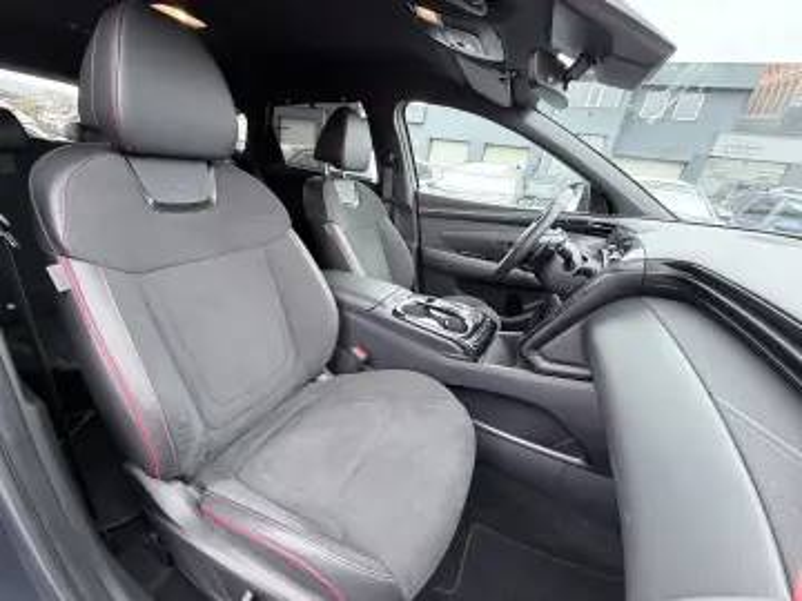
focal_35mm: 14
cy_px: 300
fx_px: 324
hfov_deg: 102.1
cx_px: 401
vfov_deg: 85.7
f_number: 2.2
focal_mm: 2.22
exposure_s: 1/121
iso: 125
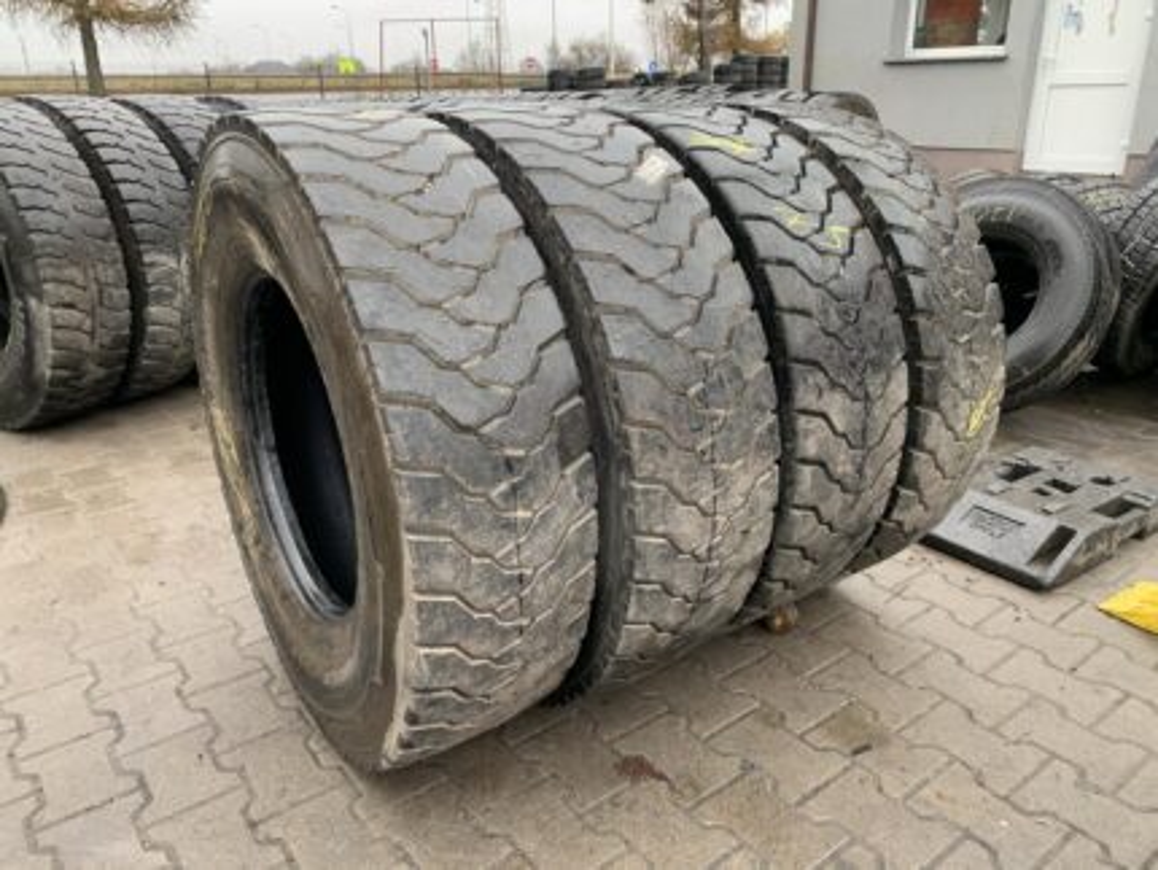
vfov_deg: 53.1
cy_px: 435
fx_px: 870
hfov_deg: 67.3
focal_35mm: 26
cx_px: 579
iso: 80
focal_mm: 4.25
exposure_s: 1/121
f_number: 1.8
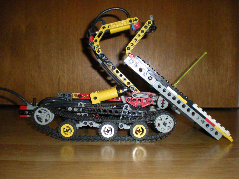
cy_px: 90
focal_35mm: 38
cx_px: 120
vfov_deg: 37.7
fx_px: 262
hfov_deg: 49.0
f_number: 3.1
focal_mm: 6.3
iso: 200
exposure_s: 1/60
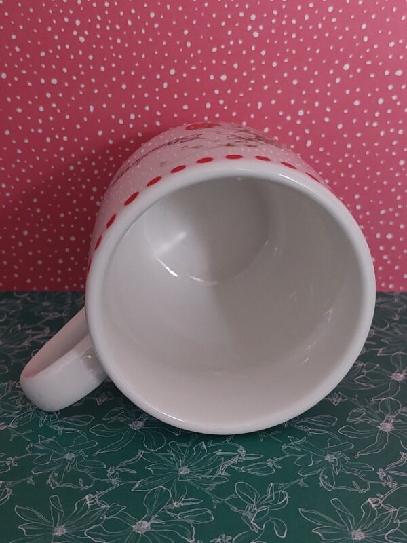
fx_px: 376
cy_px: 272
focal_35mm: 24
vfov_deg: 71.6
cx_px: 204
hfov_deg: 56.8
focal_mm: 5.23
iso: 320
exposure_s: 1/60.2
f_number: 1.8
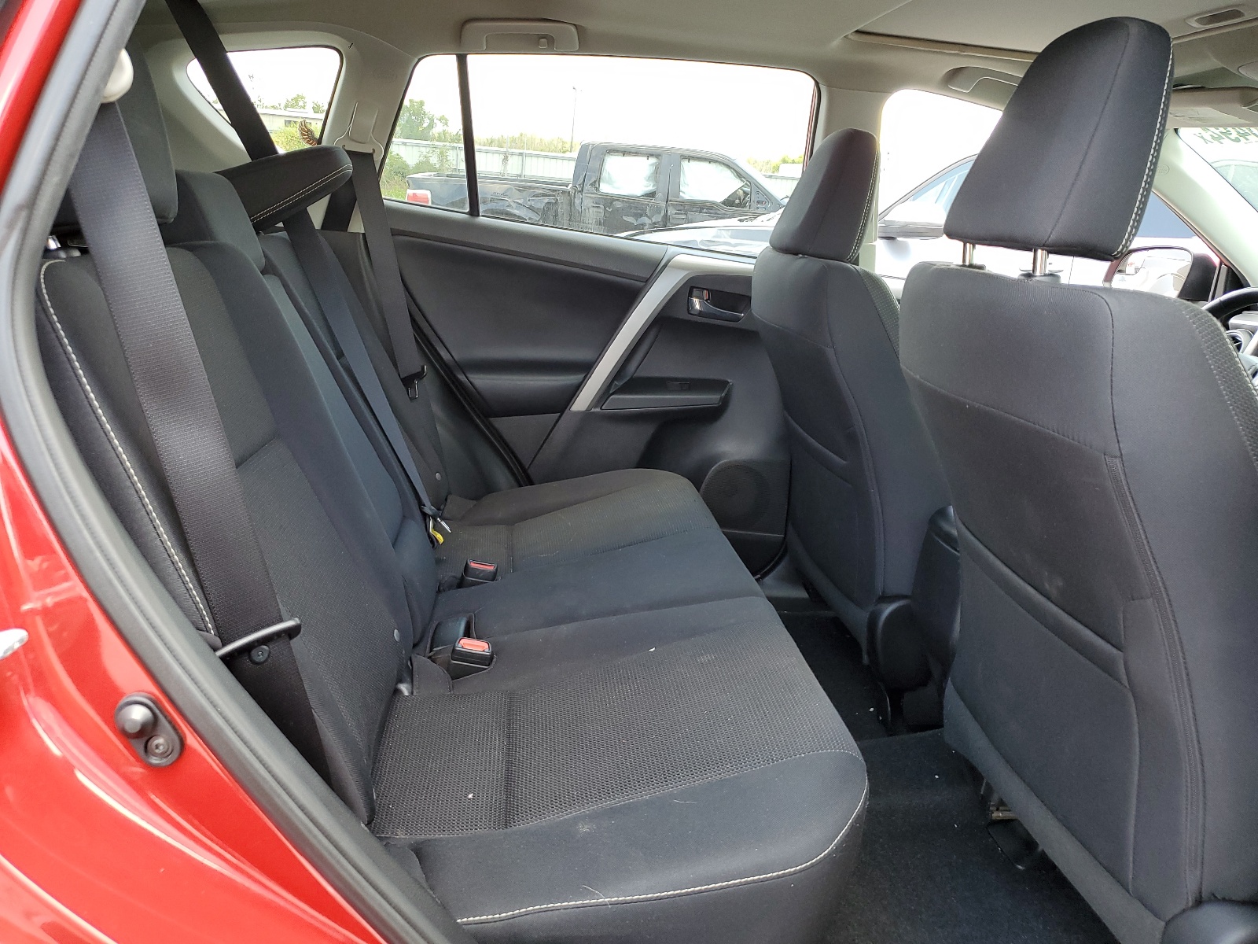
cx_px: 629
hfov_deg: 67.3
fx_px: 945
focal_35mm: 26
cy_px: 472
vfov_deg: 53.1
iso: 72
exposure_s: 1/120
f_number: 1.5
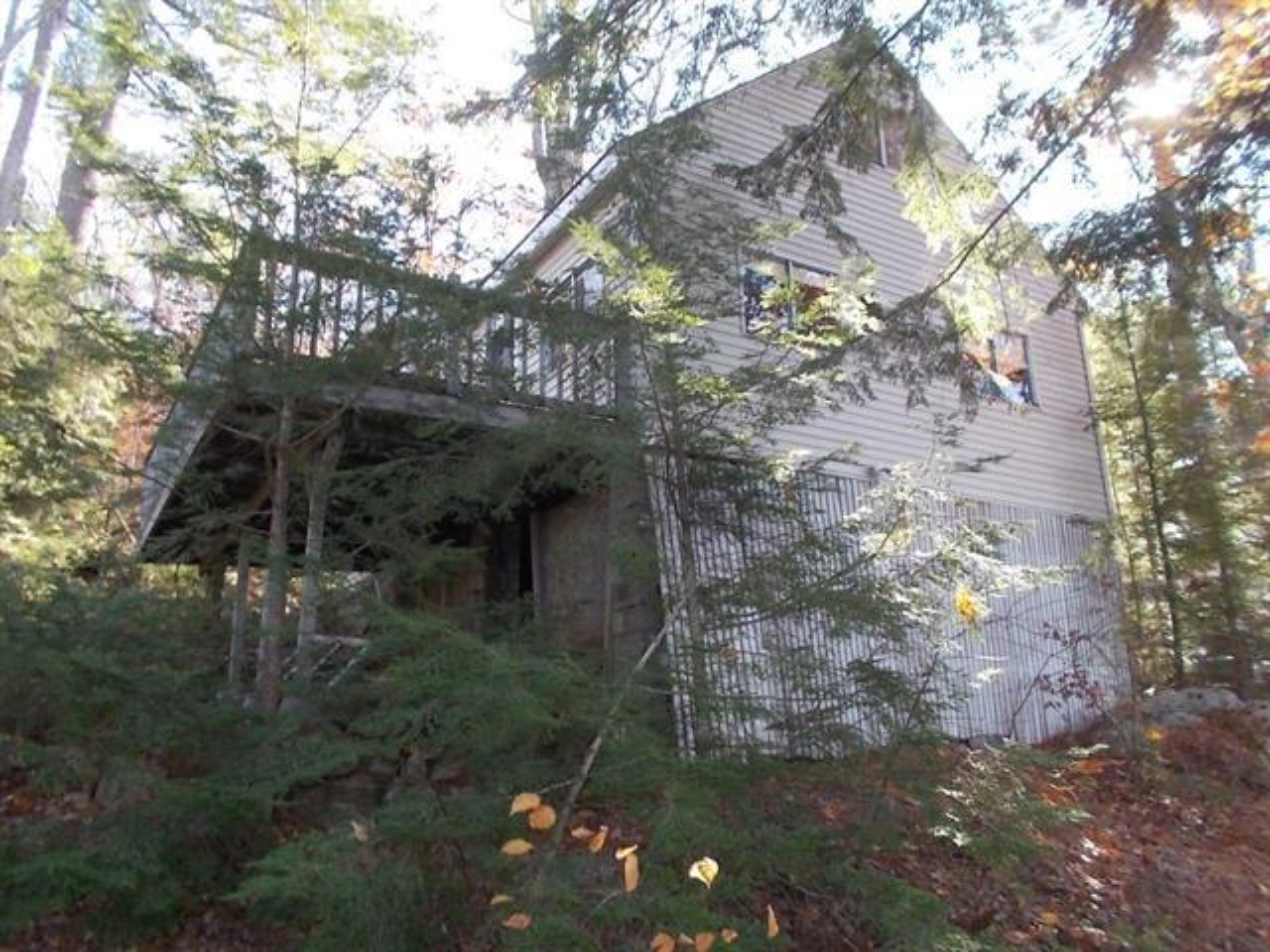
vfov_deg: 53.1
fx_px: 954
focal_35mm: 26
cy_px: 476
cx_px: 635
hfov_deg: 67.3
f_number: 3.2
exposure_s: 1/50
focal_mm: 4.6
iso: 80
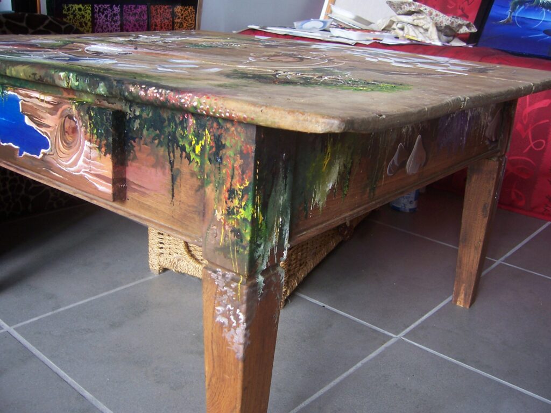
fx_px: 573
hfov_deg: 51.4
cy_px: 206
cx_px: 276
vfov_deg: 39.7
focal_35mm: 36
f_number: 3
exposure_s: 1/30
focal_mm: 6
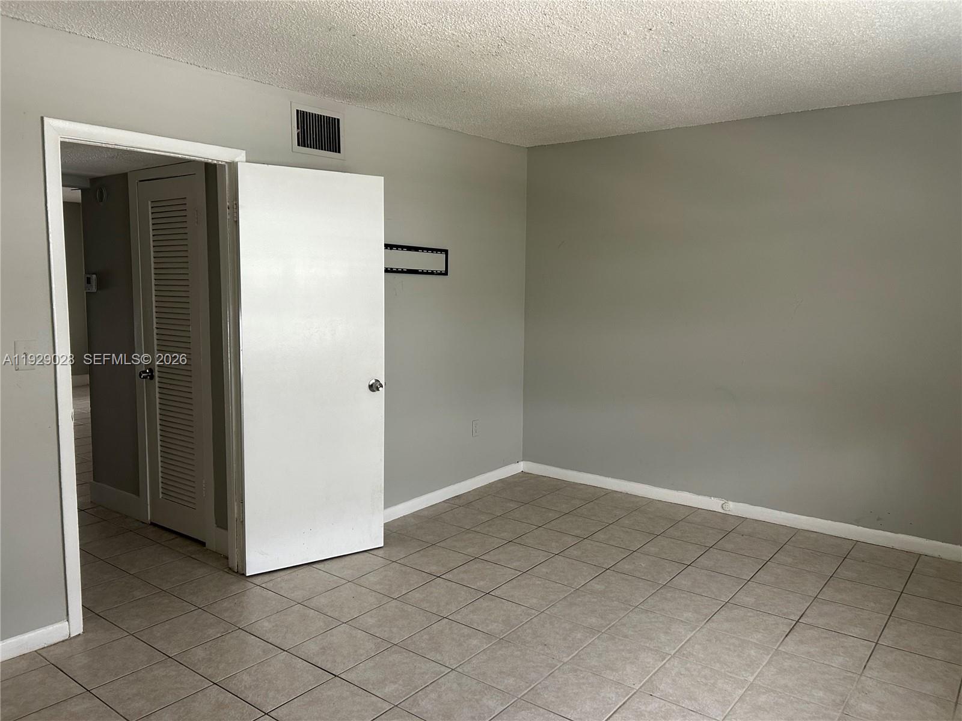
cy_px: 360
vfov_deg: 53.1
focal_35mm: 26
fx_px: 723
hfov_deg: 67.3
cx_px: 481
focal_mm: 5.7
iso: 125
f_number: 1.5
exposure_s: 1/81
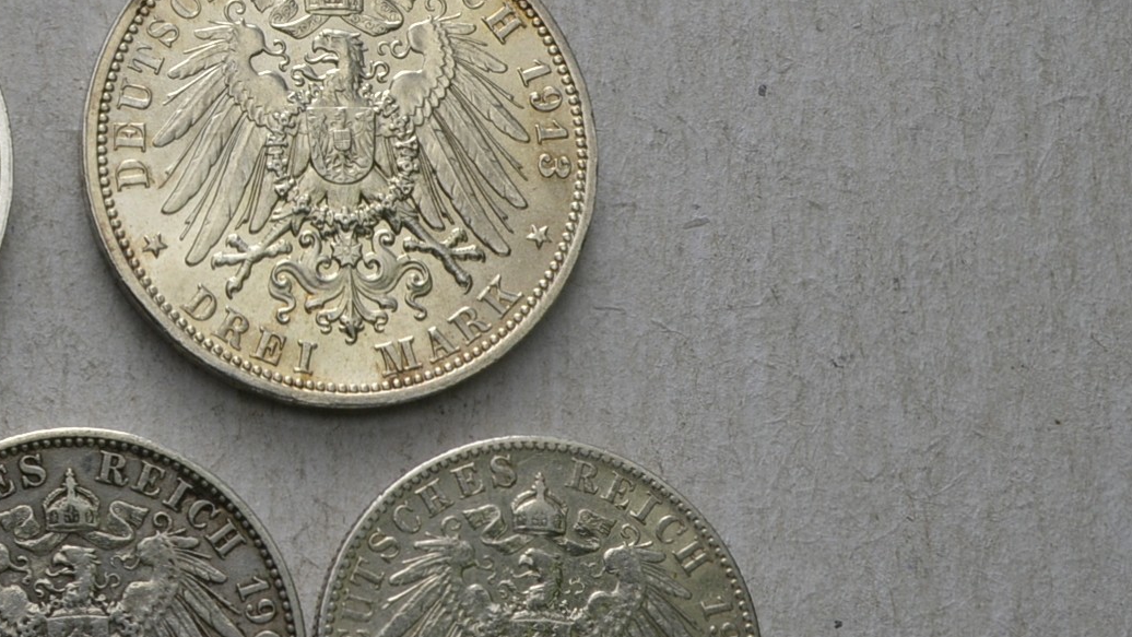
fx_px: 2912
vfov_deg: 12.4
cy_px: 76
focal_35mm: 97
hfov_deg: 20.9
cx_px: -138
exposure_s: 1/200
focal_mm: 26
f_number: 14
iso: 400
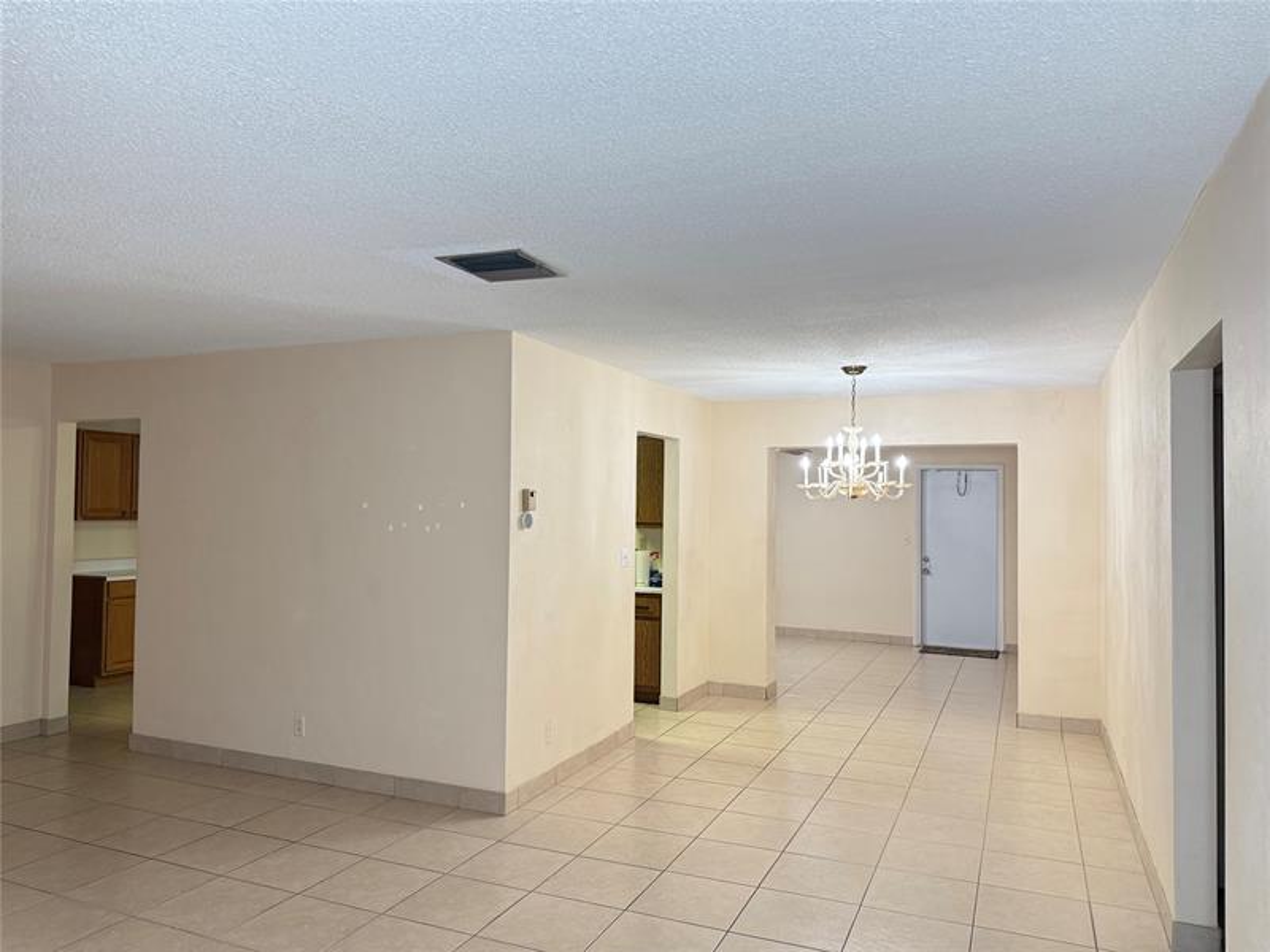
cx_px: 635
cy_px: 476
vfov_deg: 56.8
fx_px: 881
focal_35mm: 24
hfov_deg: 71.6
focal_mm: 6.76
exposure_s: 1/120
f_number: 1.78
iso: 250
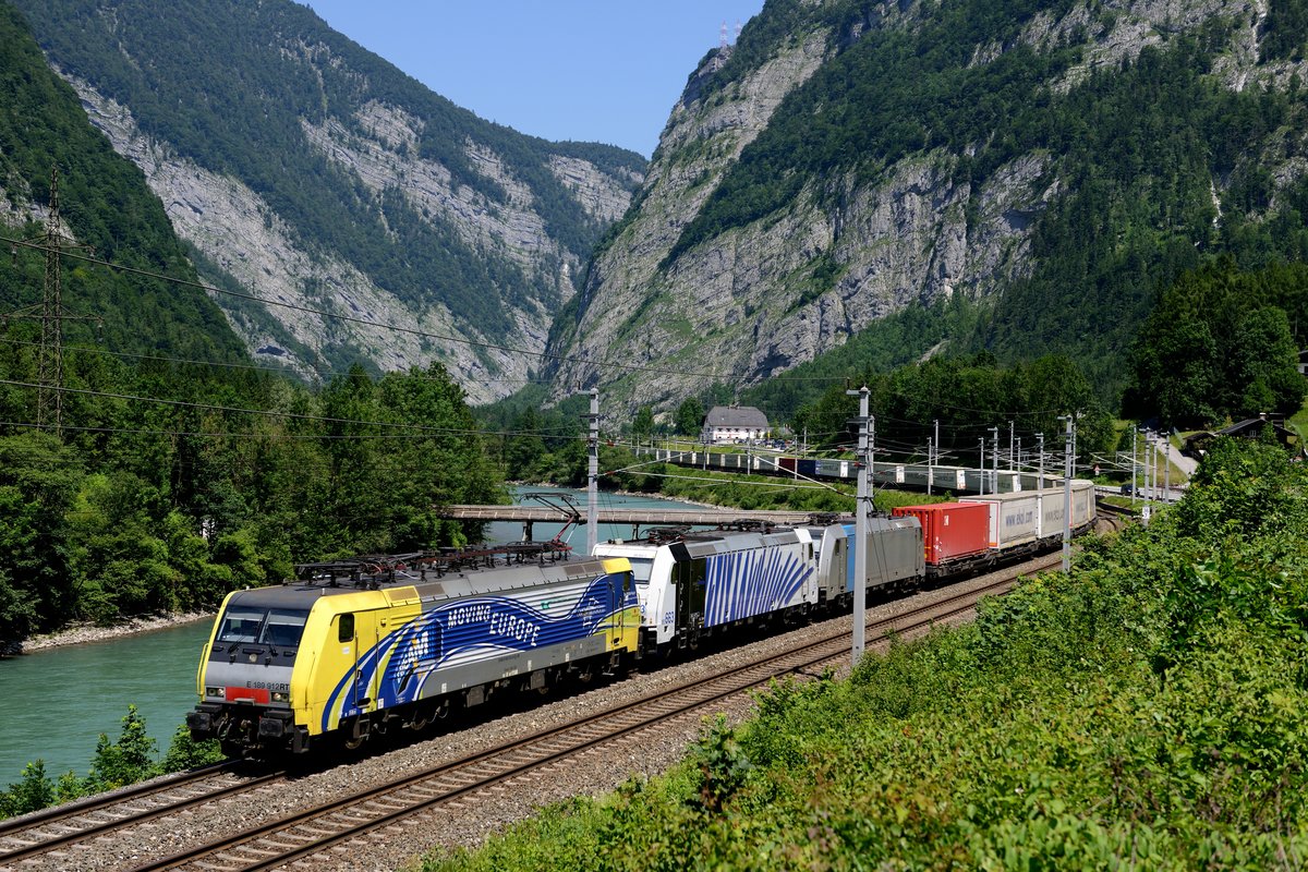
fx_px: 1744
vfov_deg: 28.1
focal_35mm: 48
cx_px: 654
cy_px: 436
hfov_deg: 41.1
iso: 200
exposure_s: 1/1600
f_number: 5.6
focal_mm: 48
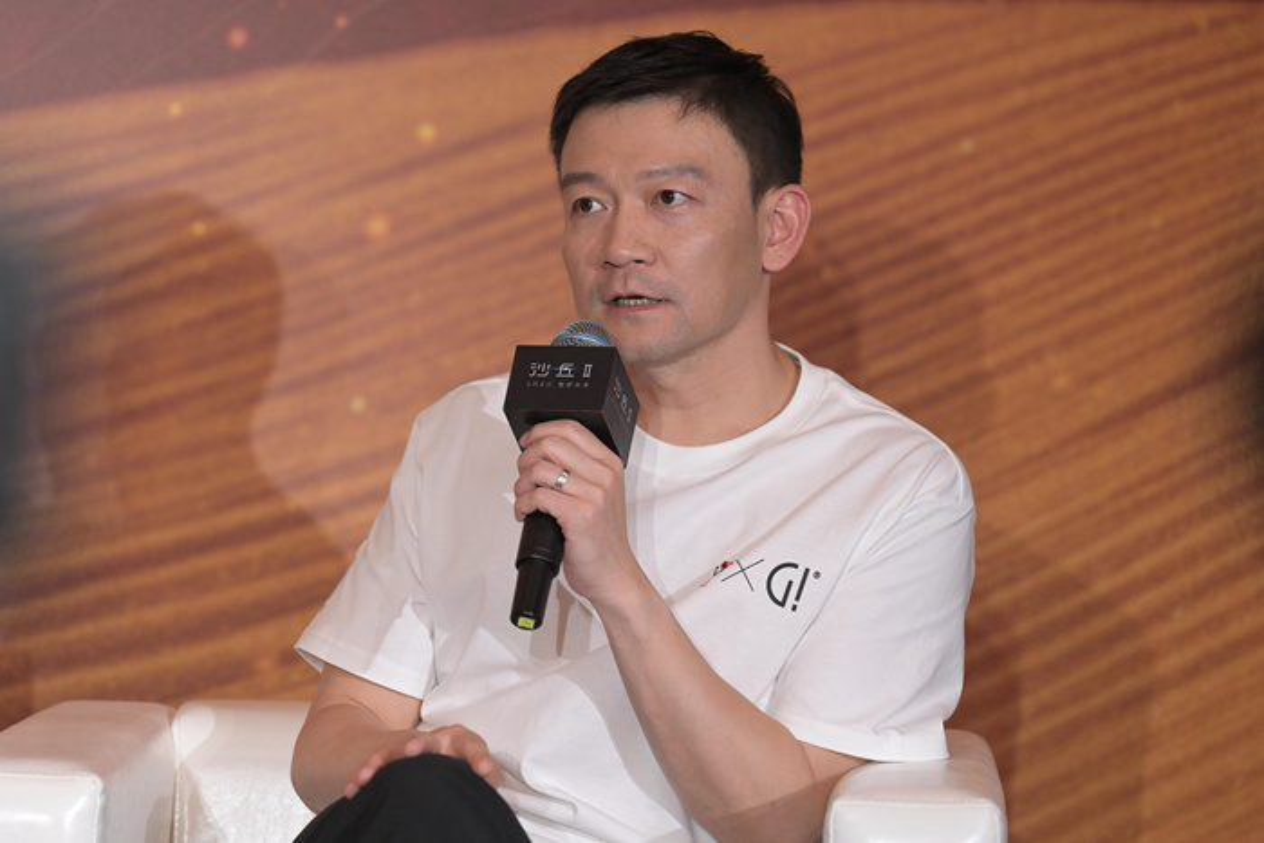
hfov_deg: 11.1
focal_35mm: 185
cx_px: 632
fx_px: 6496
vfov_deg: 7.4
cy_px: 422
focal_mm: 185
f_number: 4
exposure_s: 1/250
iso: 3200
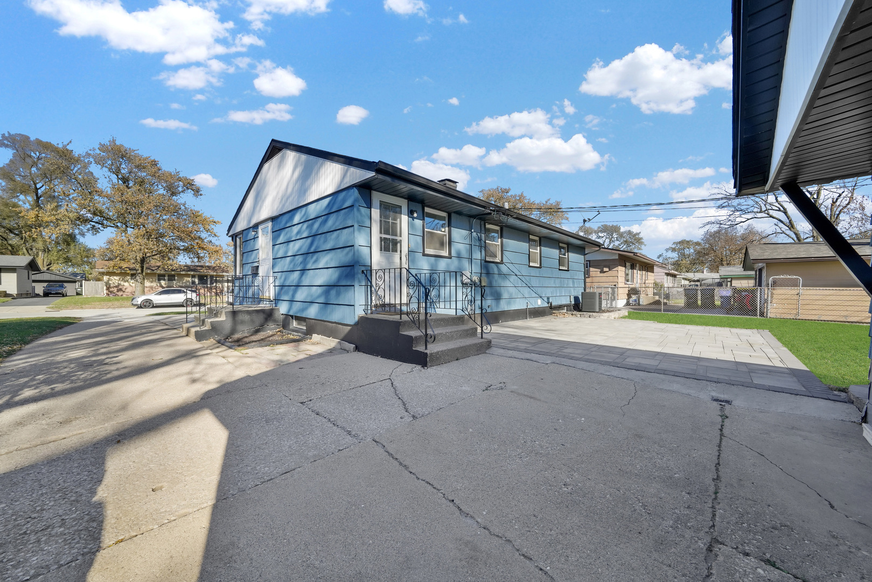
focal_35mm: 12
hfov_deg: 112.6
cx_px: 436
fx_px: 291
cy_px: 291
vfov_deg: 90.0
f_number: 11
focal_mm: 12
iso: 1000
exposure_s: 1/4000
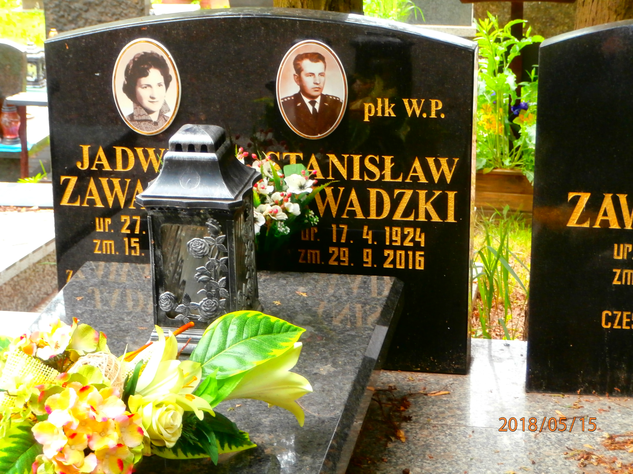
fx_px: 1573
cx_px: 316
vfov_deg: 17.2
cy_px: 237
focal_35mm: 86
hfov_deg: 22.8
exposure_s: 1/40
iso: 200
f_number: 5
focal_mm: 15.16
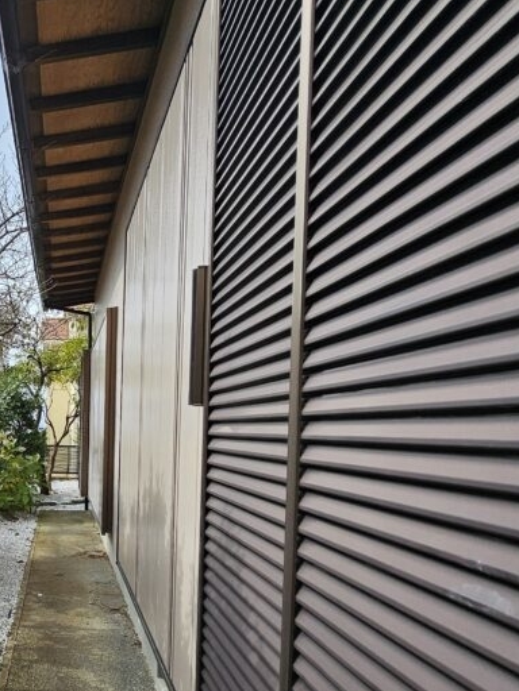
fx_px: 520
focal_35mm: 26
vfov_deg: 65.8
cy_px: 452
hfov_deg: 46.8
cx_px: 35
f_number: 2.2
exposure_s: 1/1365
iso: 50
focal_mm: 2.2
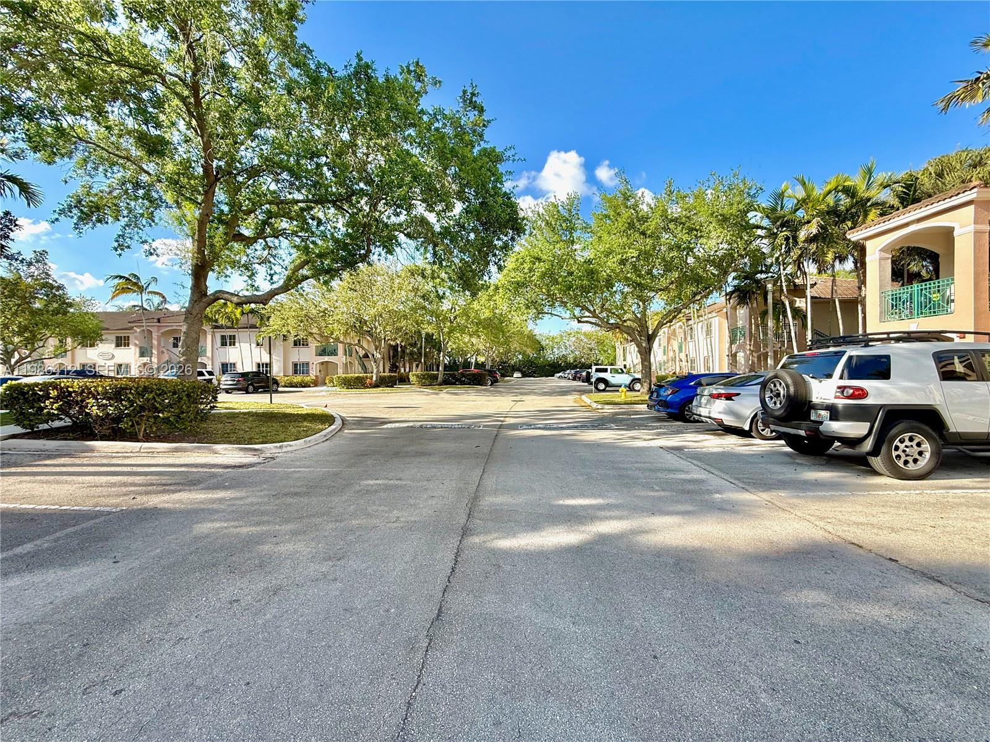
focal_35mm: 14
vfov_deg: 85.7
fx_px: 400
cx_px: 495
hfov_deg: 102.1
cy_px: 371
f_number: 2.2
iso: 50
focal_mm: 2.22
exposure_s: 1/820
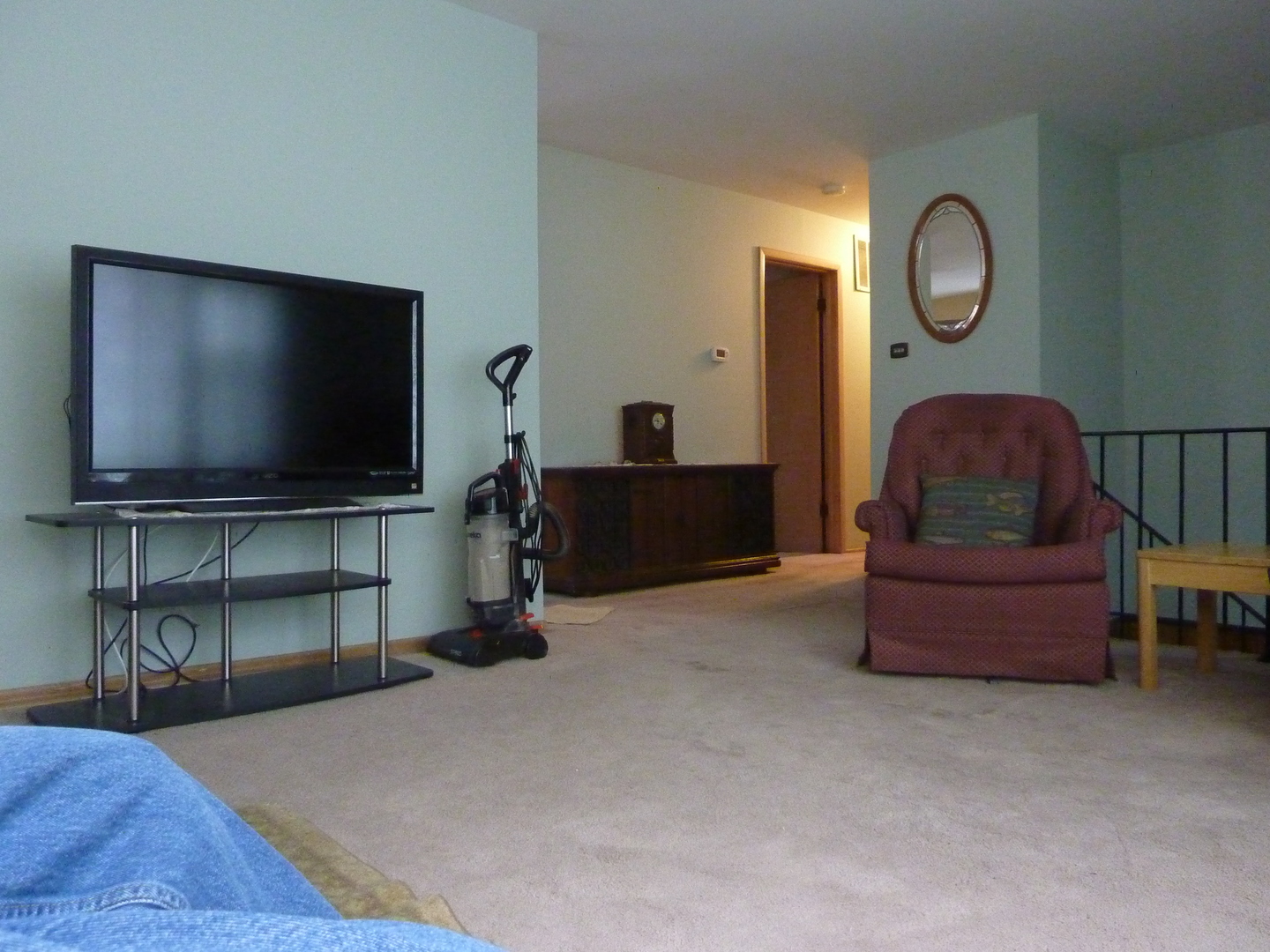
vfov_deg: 54.9
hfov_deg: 69.4
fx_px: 917
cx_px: 635
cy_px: 476
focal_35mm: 25
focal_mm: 4.1
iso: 800
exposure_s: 1/8
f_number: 3.3
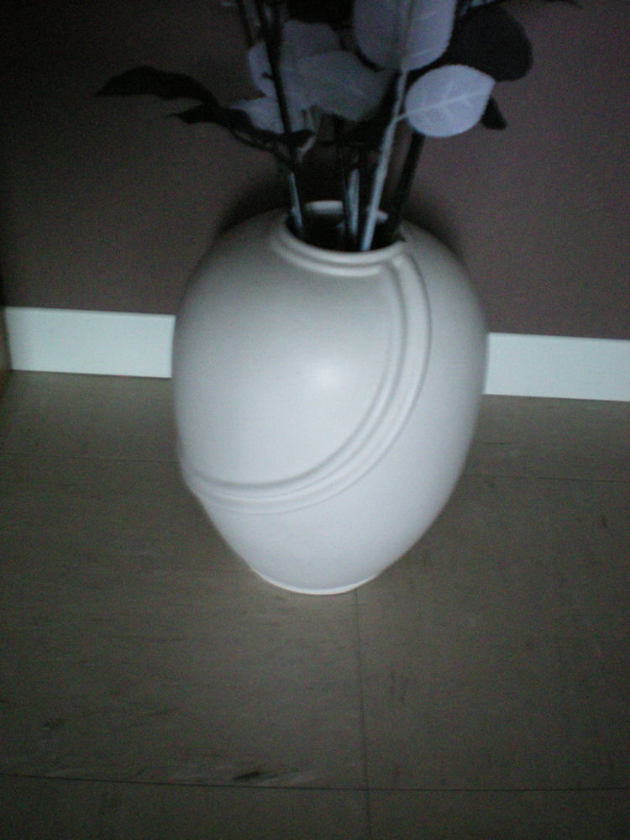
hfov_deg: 37.7
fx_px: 922
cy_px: 420
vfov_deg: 49.0
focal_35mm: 38
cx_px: 315
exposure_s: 1/6
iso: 400
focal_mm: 6.3
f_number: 3.1
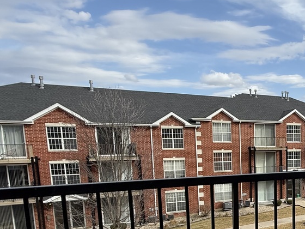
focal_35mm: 36
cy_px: 183
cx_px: 312
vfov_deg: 38.2
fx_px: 317
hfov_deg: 43.3
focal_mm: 2.22
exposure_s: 1/1497
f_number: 2.2
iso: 50
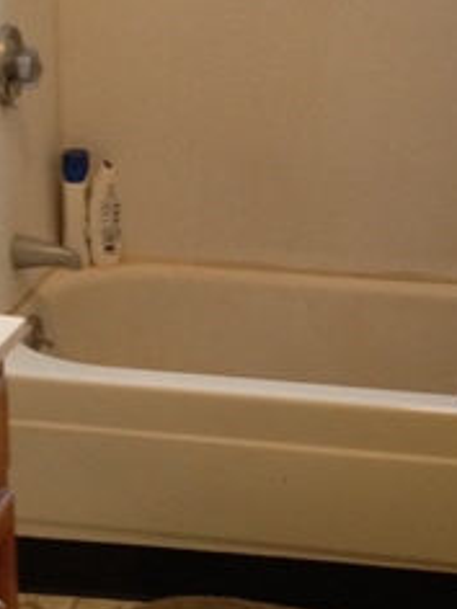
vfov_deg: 17.3
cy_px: 346
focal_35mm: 114
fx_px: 2007
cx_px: 121
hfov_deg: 13.0
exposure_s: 1/20
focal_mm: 4.28
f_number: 2.4
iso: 160
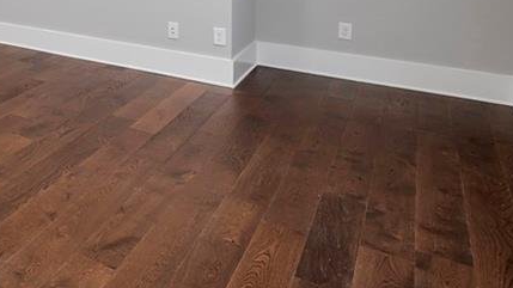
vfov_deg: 25.5
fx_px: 544
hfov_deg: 39.4
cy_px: -87
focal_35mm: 40
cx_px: -74
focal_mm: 16
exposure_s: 1/15
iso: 400
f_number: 8
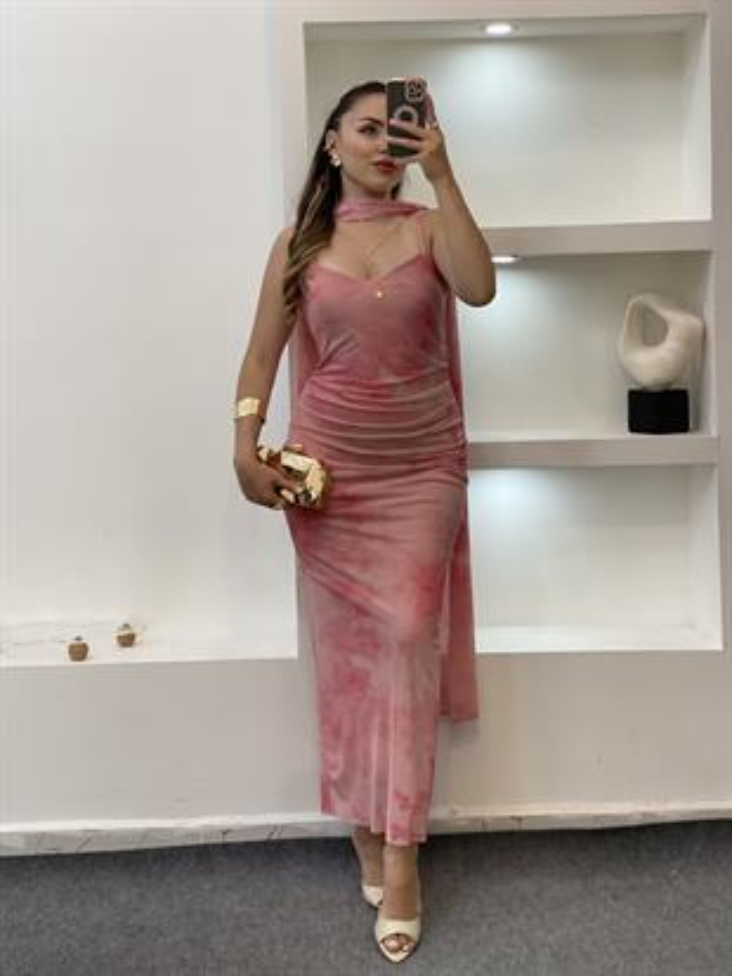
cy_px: 488
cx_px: 366
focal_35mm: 52
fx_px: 1465
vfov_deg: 36.8
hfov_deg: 28.0
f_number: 2
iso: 64
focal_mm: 6
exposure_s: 1/100
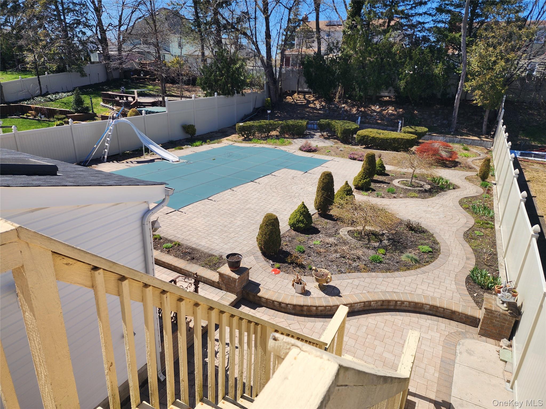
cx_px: 273
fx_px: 363
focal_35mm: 23
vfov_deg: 58.9
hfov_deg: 73.9
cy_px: 204
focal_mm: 6.4
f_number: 1.8
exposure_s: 1/1096
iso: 12
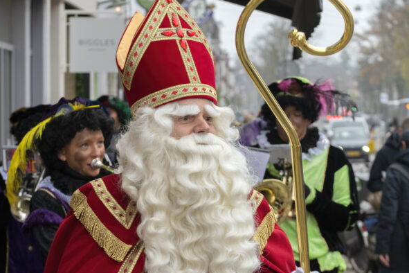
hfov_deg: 11.0
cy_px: 144
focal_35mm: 187
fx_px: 2120
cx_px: 179
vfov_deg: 7.4
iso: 1400
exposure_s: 1/160
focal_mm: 105
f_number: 8
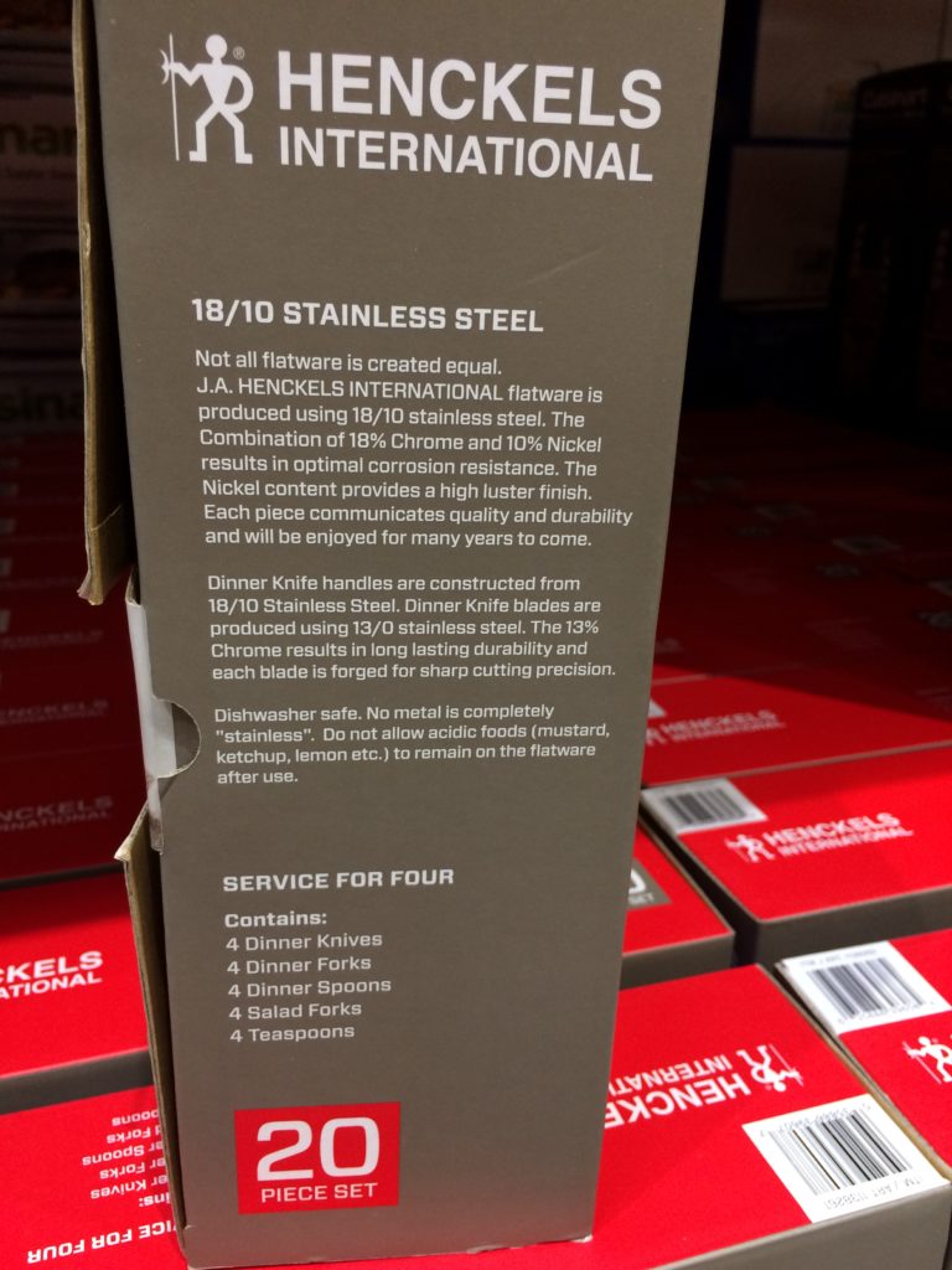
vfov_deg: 61.7
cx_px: 476
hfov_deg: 48.2
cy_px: 635
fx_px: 1063
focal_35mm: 29
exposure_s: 1/30
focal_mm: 4.15
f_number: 2.2
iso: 125
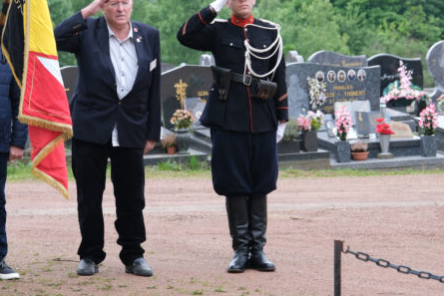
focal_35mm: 200
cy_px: 69
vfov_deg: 6.9
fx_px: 2467
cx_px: 149
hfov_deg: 10.3
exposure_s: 1/160
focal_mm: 77.5
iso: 320
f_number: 5
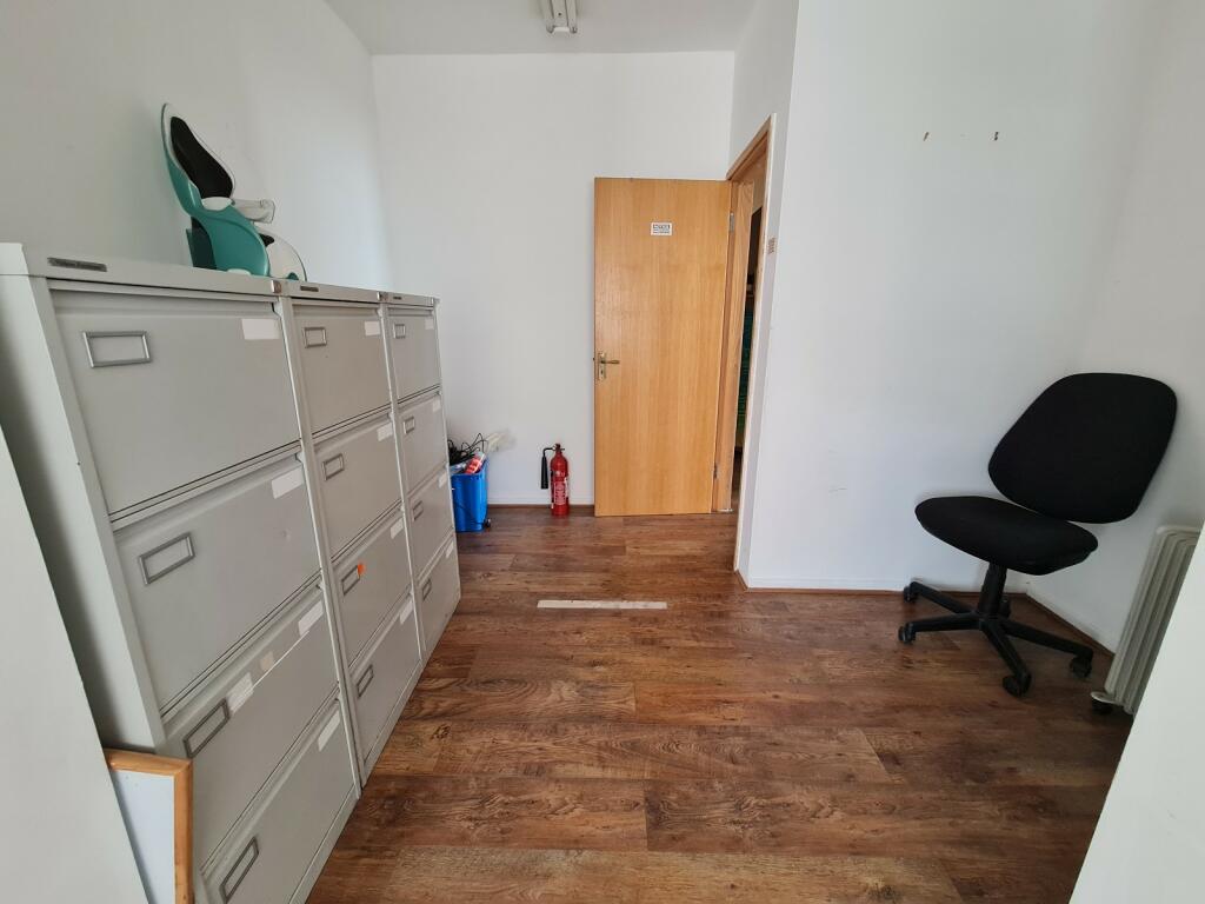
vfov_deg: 89.9
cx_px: 602
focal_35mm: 13
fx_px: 453
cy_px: 452
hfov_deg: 106.2
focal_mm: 2.2
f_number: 2.2
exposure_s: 1/33
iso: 320
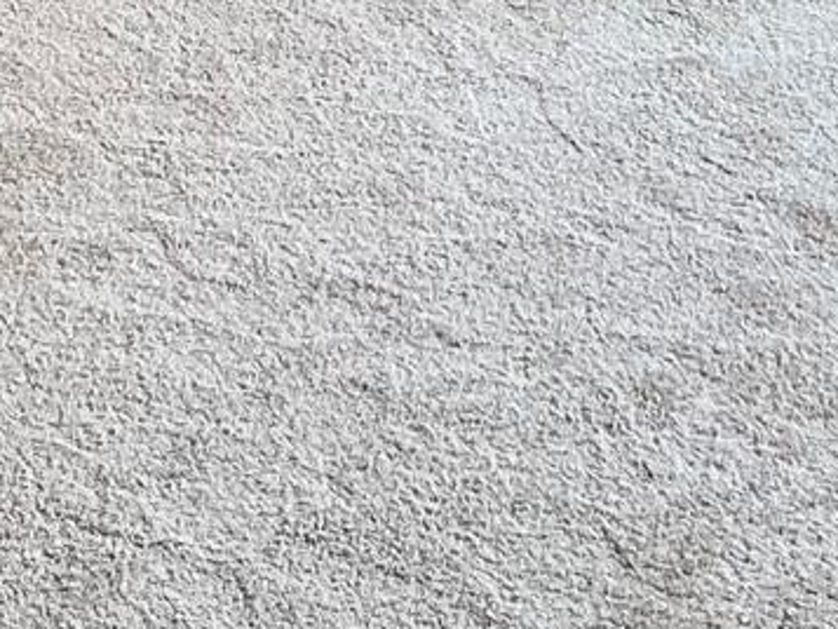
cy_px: -887
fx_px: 3608
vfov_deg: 9.0
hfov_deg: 13.2
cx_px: 477
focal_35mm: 149
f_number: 1.5
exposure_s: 1/120
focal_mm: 5.7
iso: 64
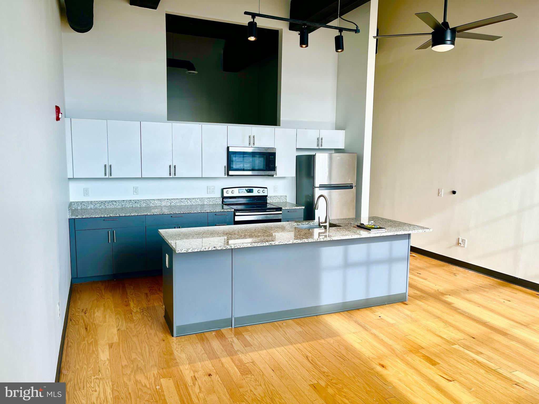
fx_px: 405
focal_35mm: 26
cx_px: 270
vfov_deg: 53.1
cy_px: 202
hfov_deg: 67.3
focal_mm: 5.1
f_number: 1.6
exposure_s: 1/133
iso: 32
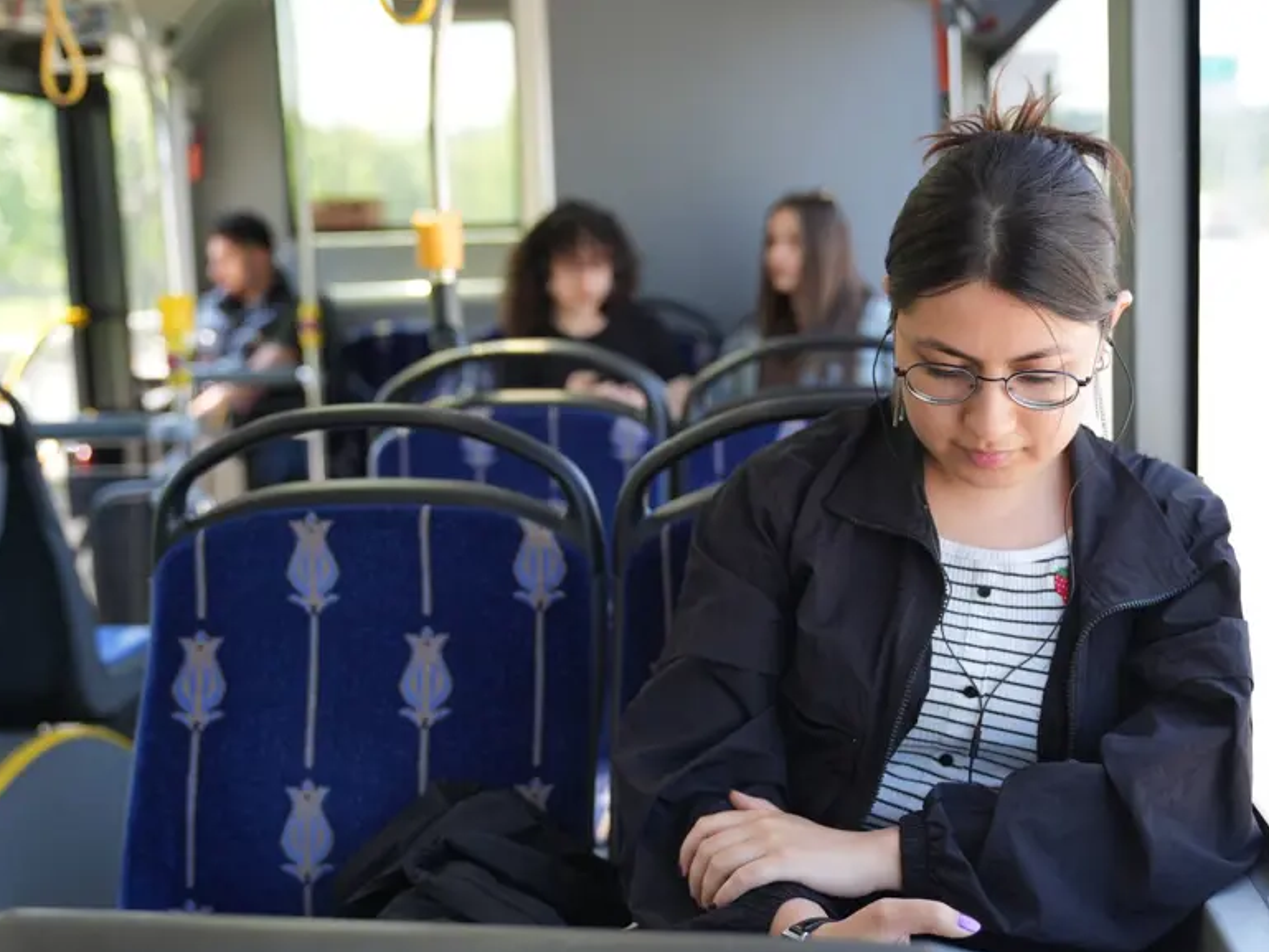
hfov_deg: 42.9
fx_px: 1613
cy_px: 482
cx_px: 700
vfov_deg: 32.9
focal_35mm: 44
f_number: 2.8
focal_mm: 40
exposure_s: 1/400
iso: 640
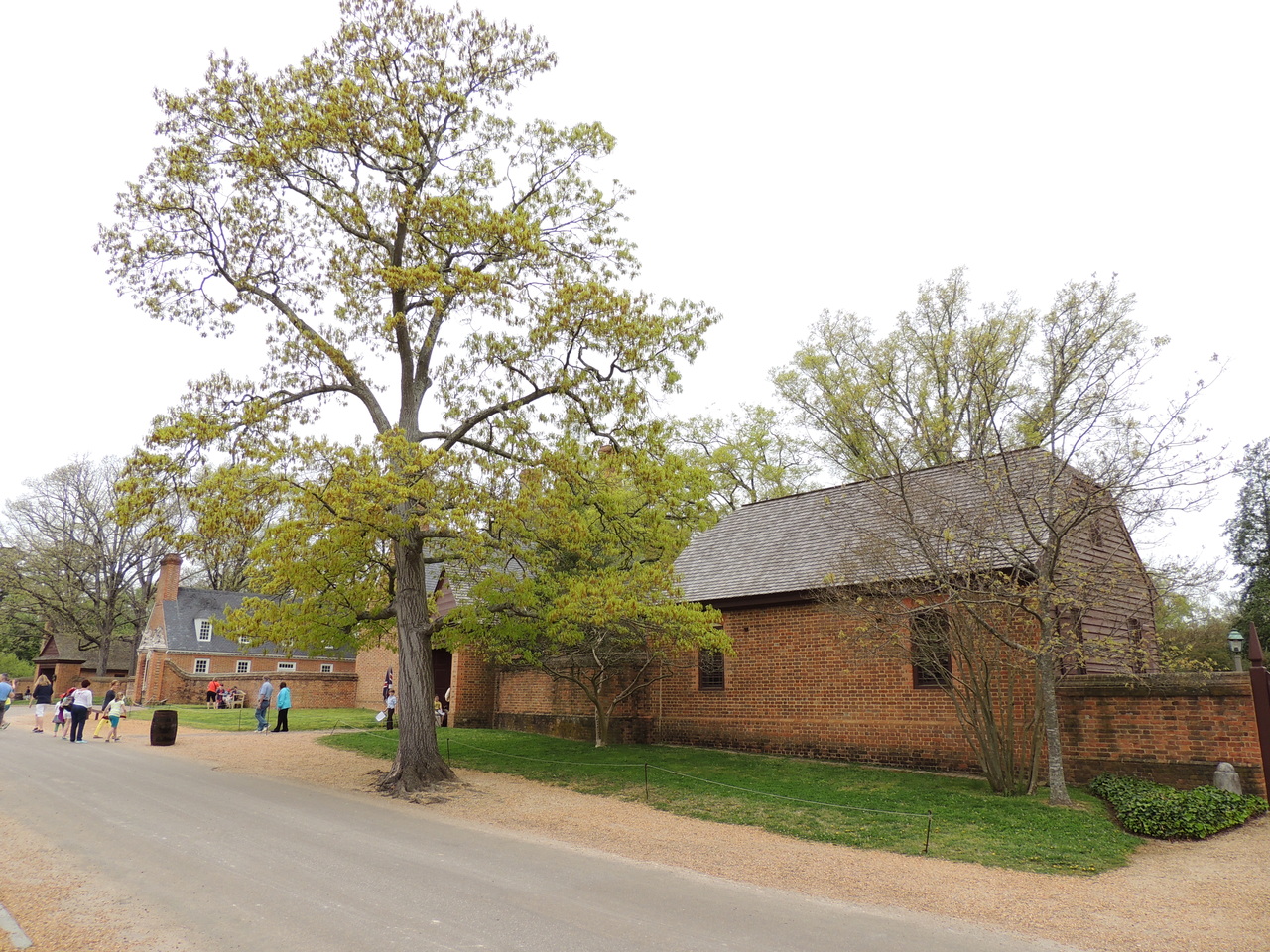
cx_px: 635
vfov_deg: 56.8
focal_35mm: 24
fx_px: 881
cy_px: 476
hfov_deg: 71.6
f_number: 3
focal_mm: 4.3
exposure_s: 1/500
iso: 100
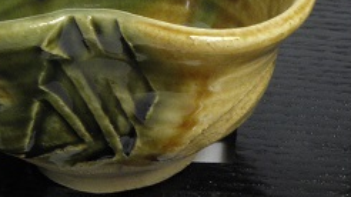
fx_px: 818
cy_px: -7
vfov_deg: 13.5
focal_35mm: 88
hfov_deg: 23.7
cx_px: 298
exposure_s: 1/8
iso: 200
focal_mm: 5.52
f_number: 7.1
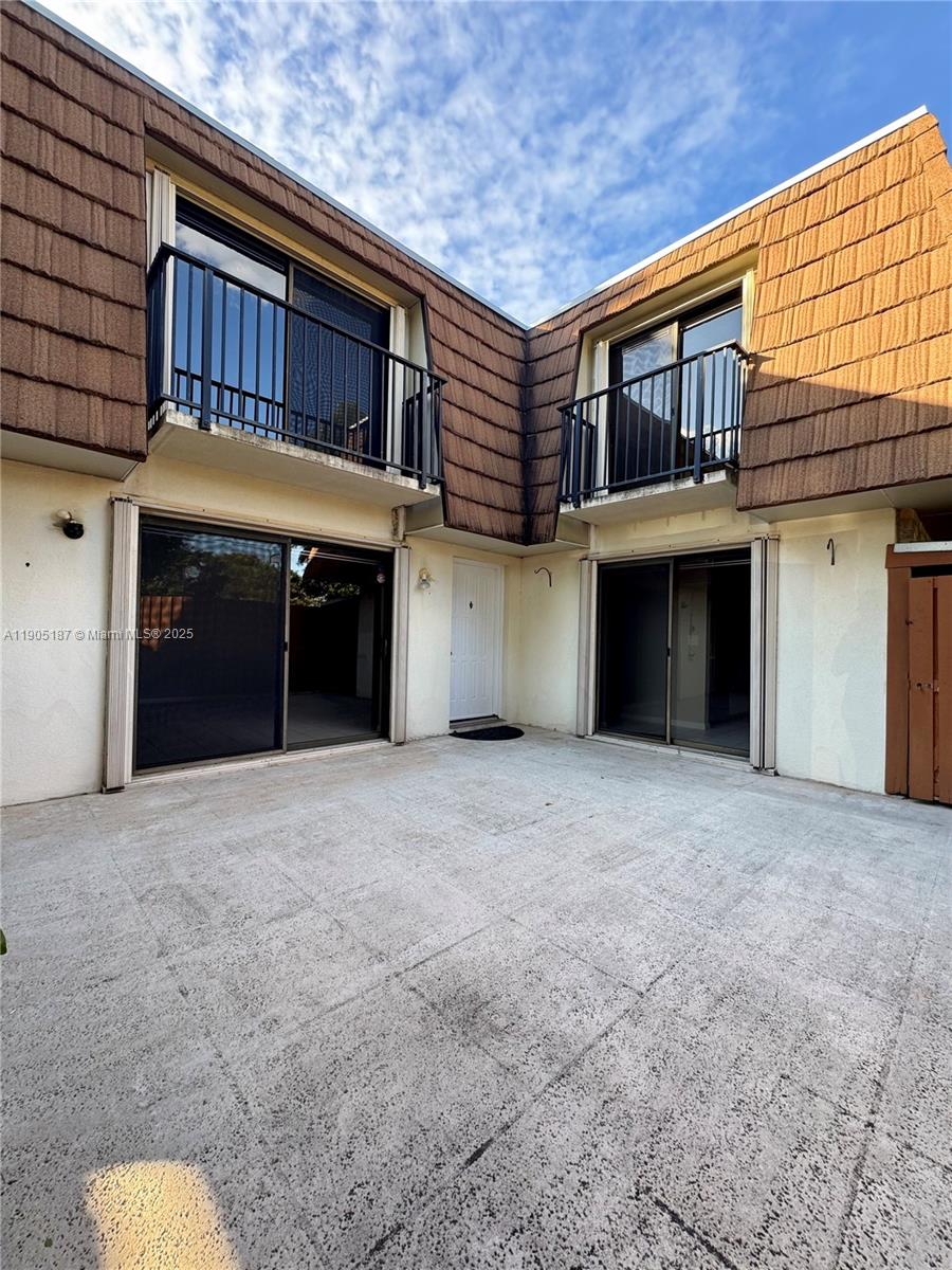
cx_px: 476
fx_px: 513
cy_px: 635
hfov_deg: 85.7
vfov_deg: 102.1
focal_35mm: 14
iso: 40
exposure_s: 1/99
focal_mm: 2.22
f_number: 2.2
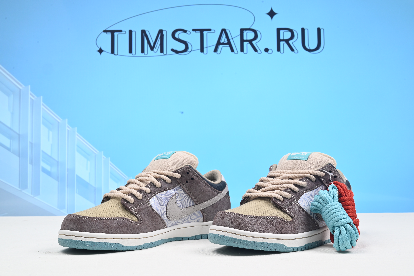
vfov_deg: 31.9
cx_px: 207
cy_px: 138
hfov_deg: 46.4
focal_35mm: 42
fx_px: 483
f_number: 16
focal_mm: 42
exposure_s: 1/2
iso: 100
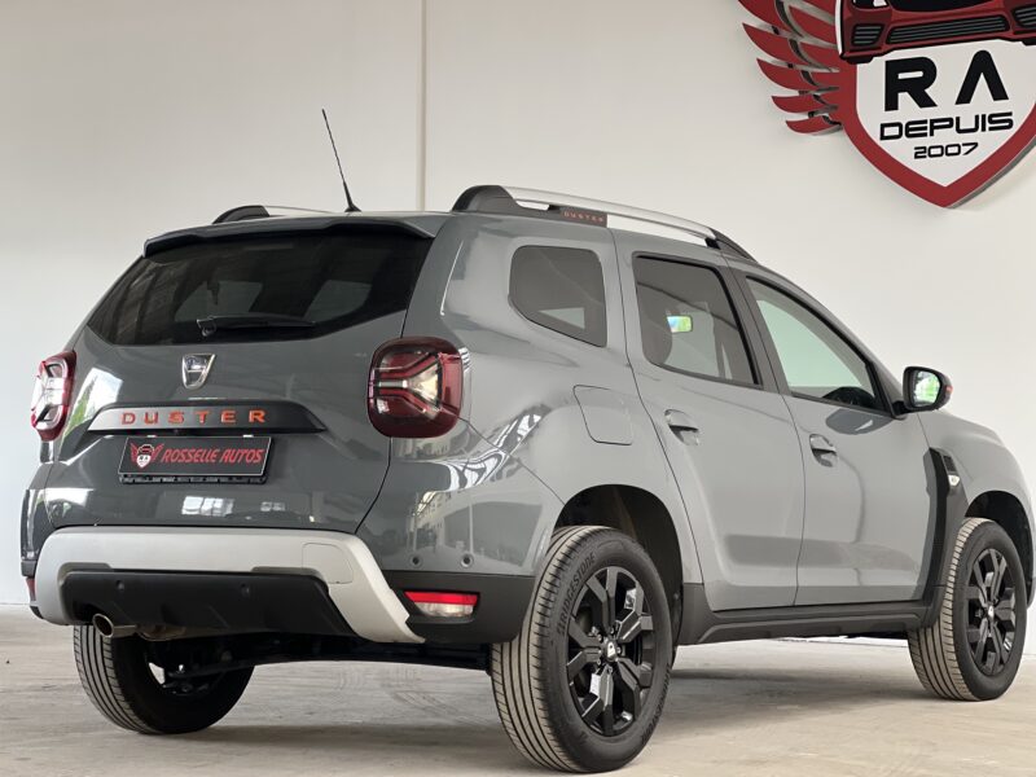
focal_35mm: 77
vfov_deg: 19.1
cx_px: 518
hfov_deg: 25.3
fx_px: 2304
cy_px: 388
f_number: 2.8
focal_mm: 9
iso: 250
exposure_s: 1/40
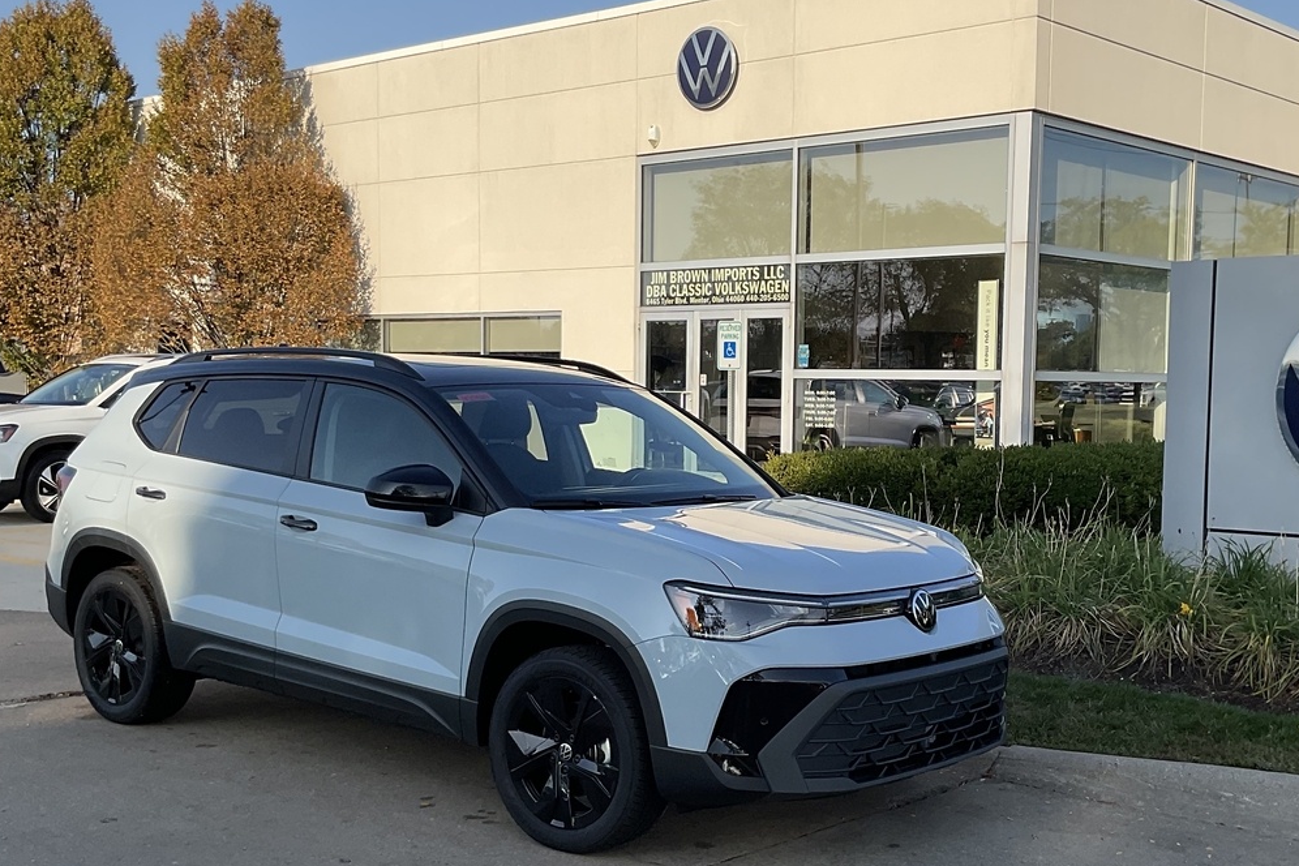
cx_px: 665
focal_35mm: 31
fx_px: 1118
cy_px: 456
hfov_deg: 60.3
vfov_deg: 42.3
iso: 16
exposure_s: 1/1451
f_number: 1.8
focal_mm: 3
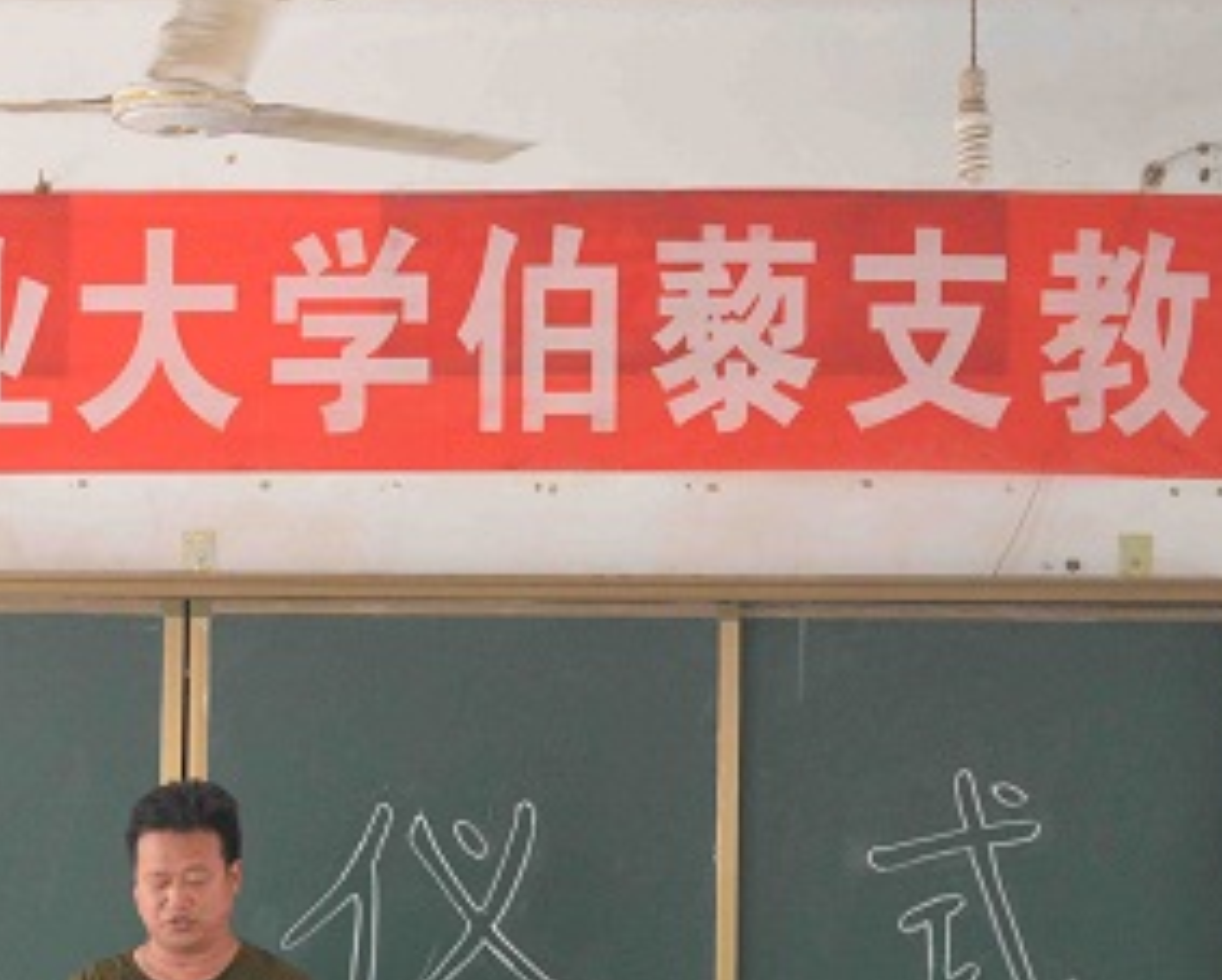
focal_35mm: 119
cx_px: 294
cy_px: 838
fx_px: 4308
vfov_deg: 12.9
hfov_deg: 16.1
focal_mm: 40
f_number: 5.3
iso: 3200
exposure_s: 1/320
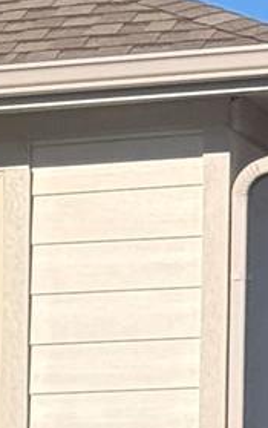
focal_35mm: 373
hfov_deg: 3.4
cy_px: 831
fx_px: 4348
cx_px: -757
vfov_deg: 5.5
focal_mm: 6.76
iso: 64
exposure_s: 1/5208
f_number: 1.78
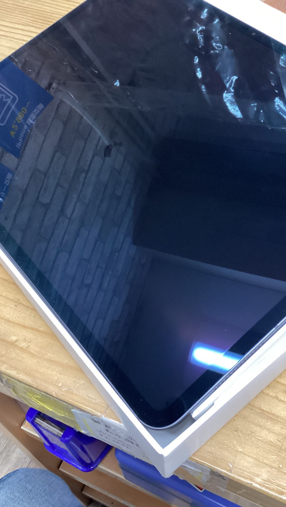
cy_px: 254
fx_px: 458
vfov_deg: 58.0
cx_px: 174
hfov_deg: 34.5
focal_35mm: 34
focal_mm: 3.3
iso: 250
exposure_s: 1/60
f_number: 2.4
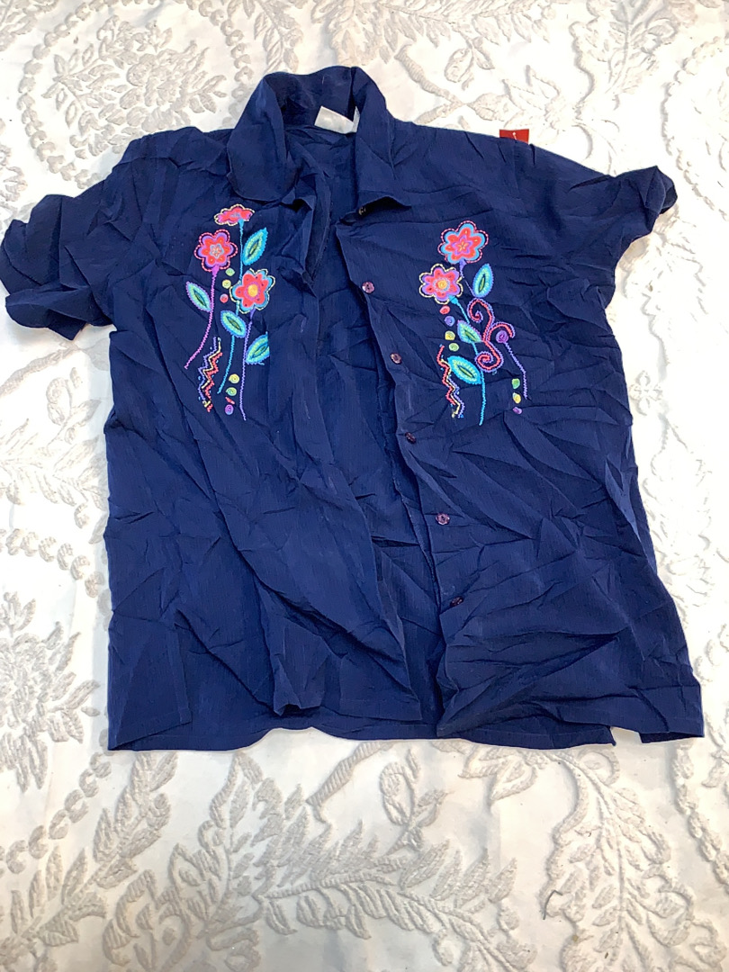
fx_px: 730
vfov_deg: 67.3
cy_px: 486
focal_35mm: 26
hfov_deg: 53.1
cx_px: 364
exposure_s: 1/100
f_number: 1.8
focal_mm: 4.25
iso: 80
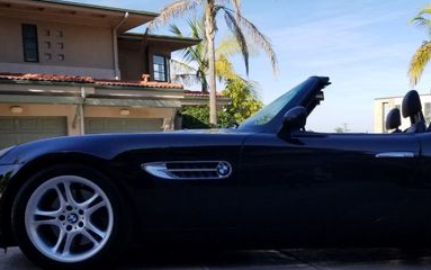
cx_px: 308
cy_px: 188
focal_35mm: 46
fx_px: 541
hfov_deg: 42.5
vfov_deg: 27.8
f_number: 1.7
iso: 50
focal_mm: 4.3
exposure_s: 1/1684
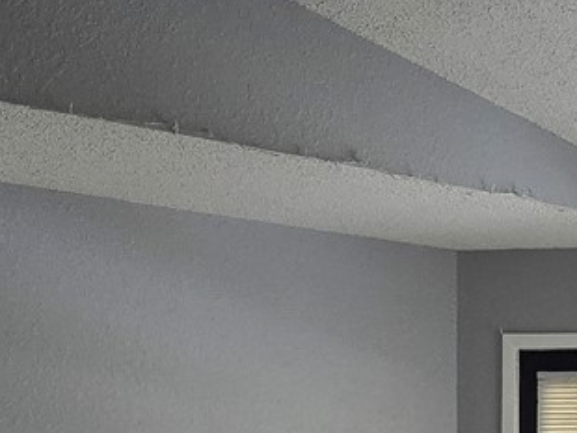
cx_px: 506
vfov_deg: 19.4
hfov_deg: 28.0
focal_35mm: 67
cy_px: 630
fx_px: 1118
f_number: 2.2
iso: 320
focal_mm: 2.2
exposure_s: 1/60
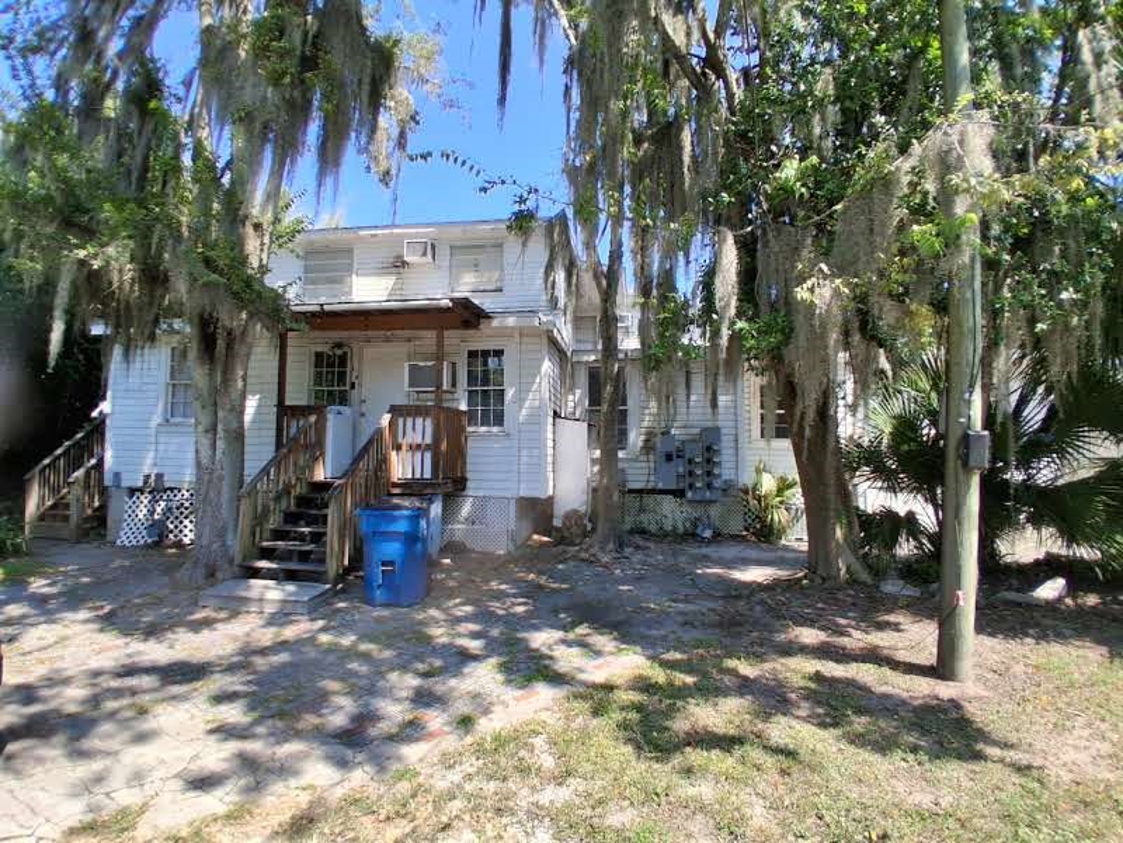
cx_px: 562
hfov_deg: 91.0
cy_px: 422
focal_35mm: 17
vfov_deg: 74.7
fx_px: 552
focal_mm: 1.4
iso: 50
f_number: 2.2
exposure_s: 1/617
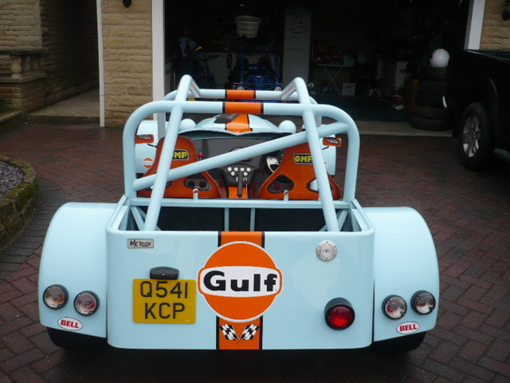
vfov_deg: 40.7
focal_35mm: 35
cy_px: 192
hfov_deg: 52.6
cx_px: 255
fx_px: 516
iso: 100
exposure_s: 1/125
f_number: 2.8
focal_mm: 5.8
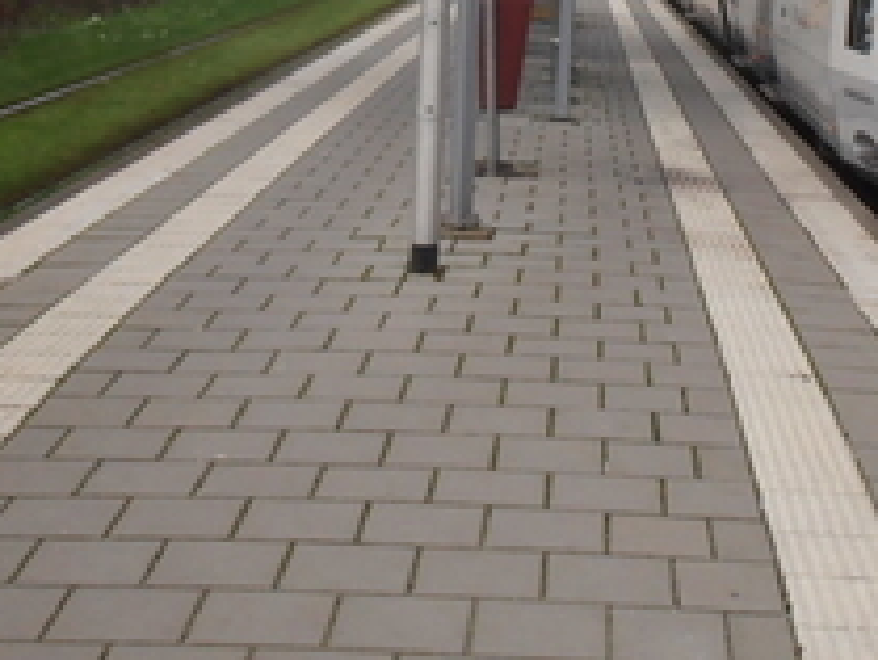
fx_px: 2183
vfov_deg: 16.8
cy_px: -17
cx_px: 618
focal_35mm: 86
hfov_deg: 22.6
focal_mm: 5.25
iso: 80
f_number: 3.5
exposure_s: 1/250
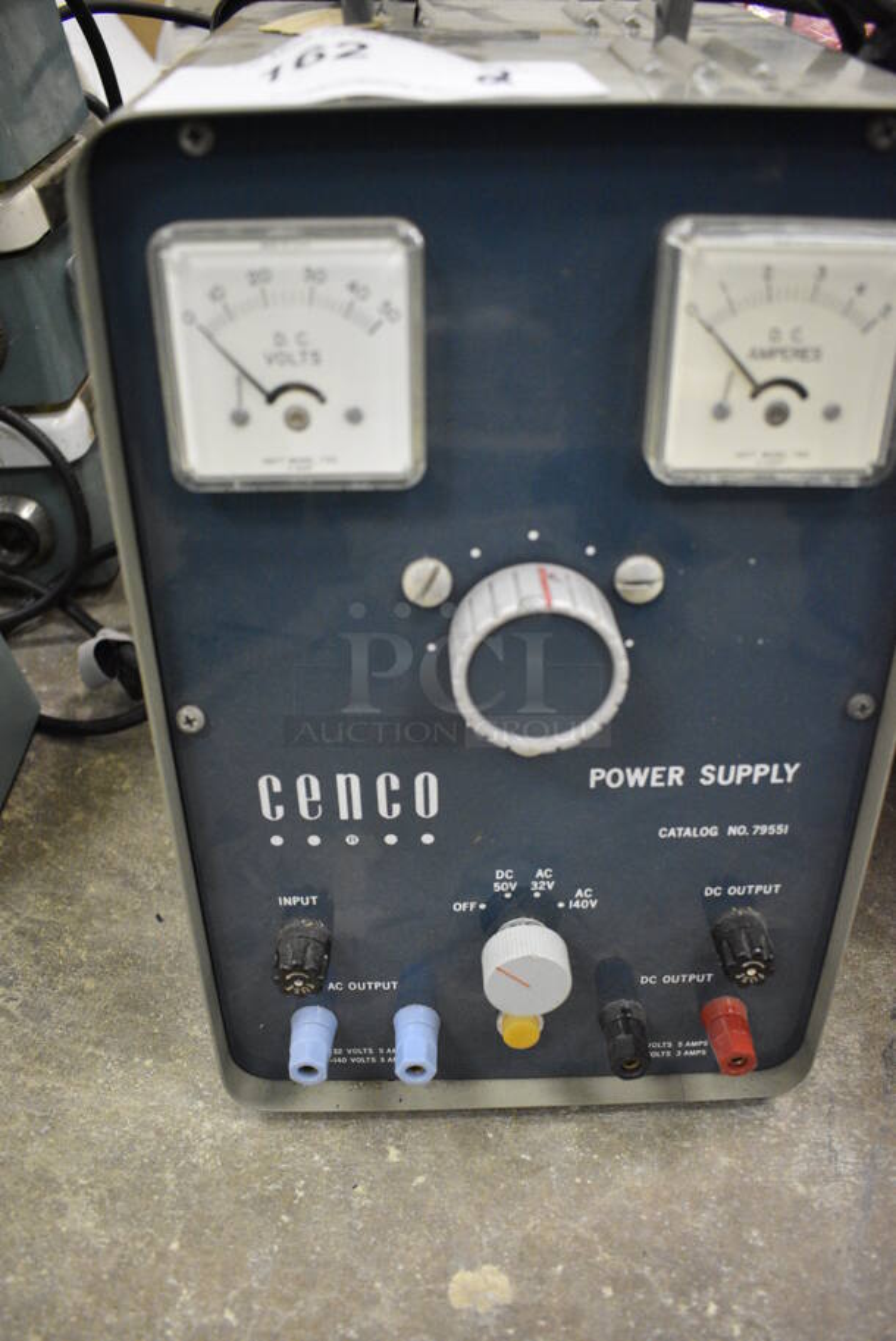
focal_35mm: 27
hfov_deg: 48.0
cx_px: 448
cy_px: 670
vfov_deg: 67.3
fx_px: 1006
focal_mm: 18
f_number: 3.5
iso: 3200
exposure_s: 1/125
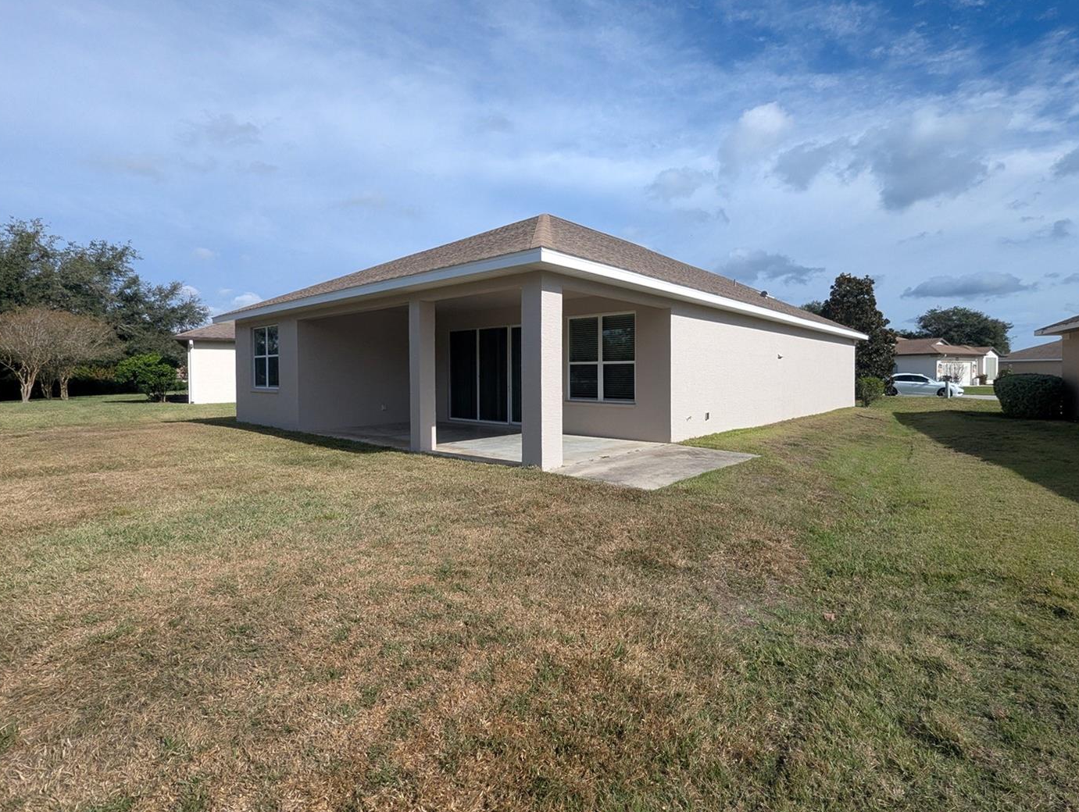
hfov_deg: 97.5
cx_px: 612
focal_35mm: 15
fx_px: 468
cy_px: 379
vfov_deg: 81.8
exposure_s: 1/1818
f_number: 2.2
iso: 42
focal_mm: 1.95
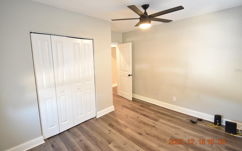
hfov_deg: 97.8
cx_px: 122
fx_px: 106
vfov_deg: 71.2
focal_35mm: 16
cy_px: 70
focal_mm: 10
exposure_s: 1/20
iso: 800
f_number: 3.5
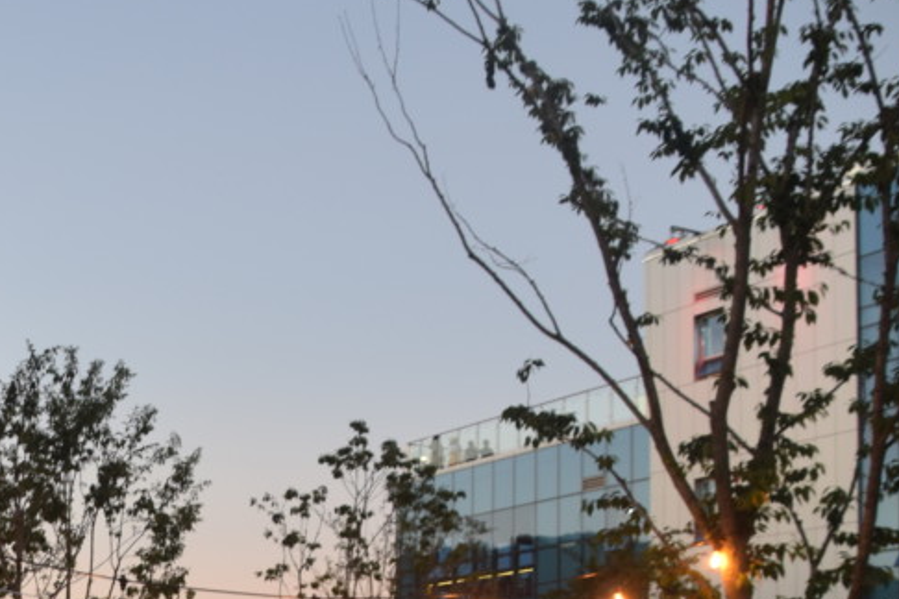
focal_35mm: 74
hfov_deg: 25.5
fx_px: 1848
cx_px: -68
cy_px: 640
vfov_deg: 17.8
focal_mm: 20
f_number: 4.5
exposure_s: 1/80
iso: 400
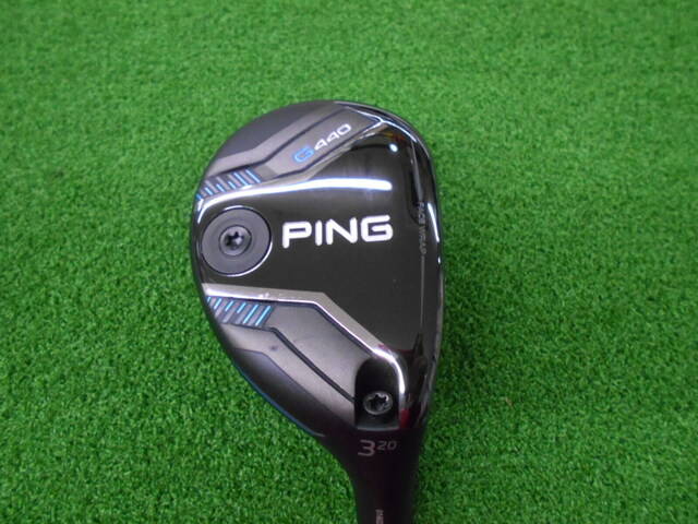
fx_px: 524
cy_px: 262
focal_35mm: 26
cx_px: 349
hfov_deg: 67.3
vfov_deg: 53.1
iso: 800
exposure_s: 1/80
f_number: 3.2
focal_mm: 4.6
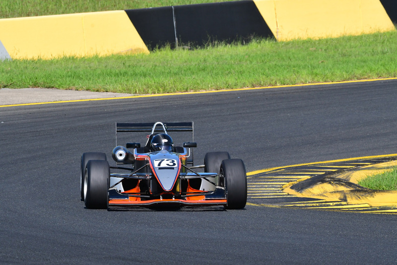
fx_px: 4468
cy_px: 132
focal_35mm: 405
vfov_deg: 3.4
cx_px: 198
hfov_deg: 5.1
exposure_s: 1/640
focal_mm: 270
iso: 500
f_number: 11
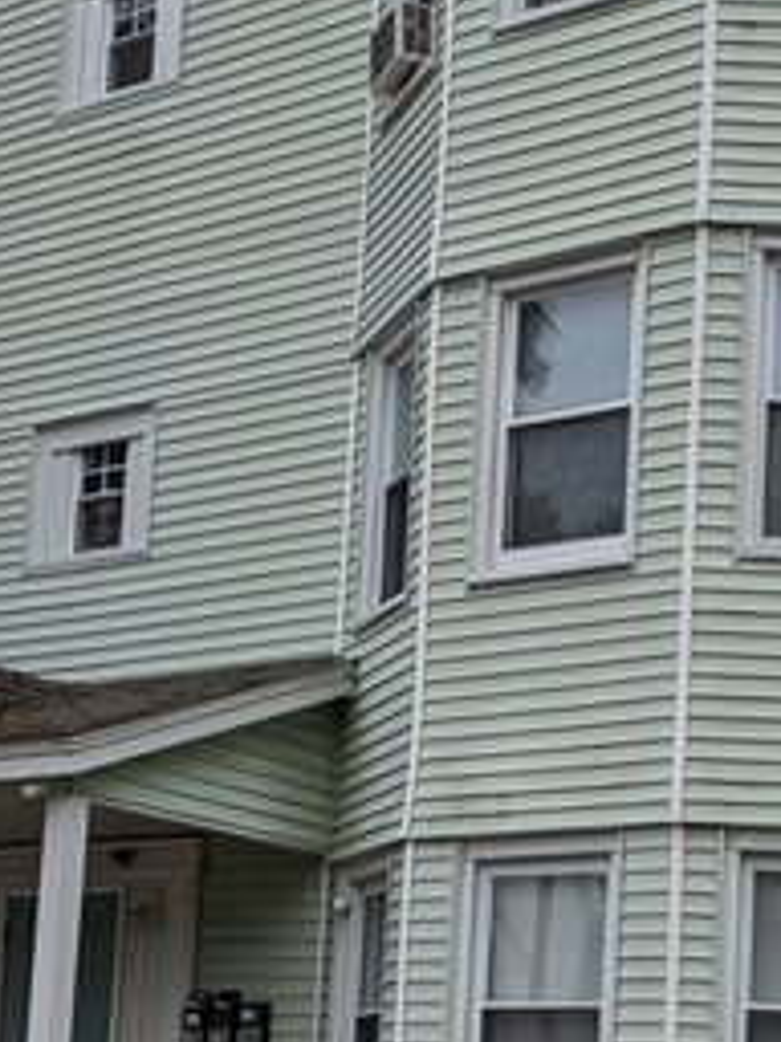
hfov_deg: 19.5
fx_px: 2256
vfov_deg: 25.3
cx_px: 561
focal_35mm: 75
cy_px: 920
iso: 46
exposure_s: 1/2632
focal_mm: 5.43
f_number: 1.89
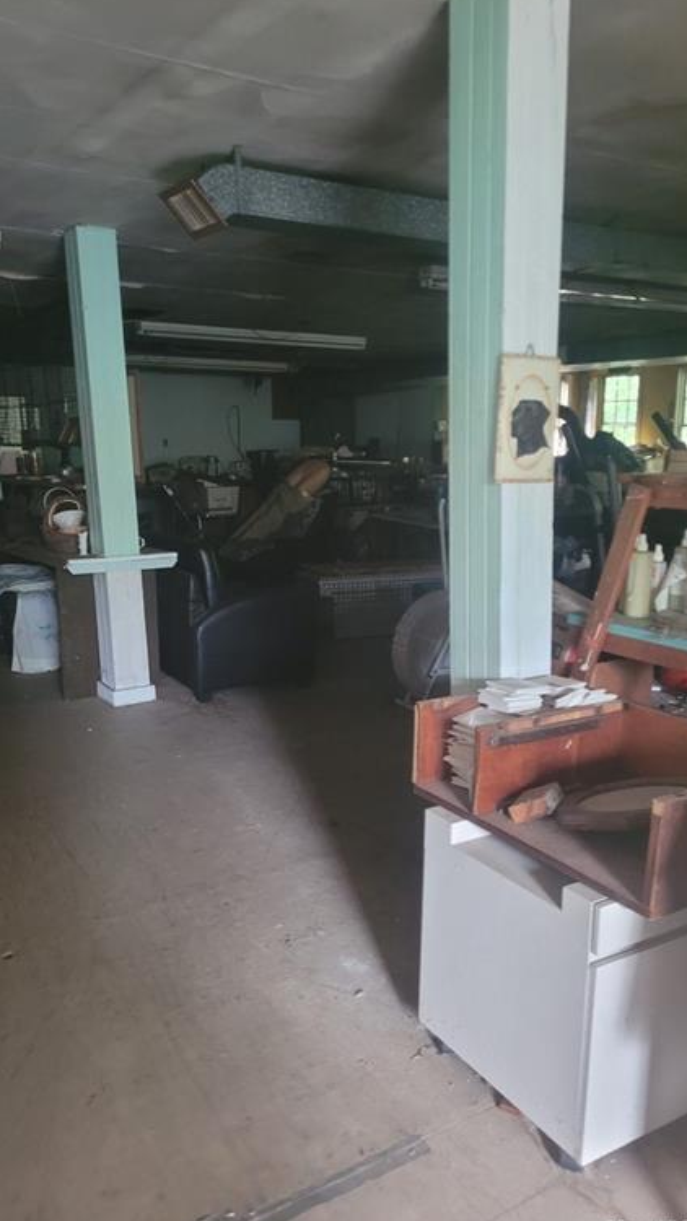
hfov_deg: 40.1
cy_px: 614
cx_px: 311
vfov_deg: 66.1
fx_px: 939
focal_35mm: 29
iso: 1000
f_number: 1.8
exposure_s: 1/24
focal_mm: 5.4
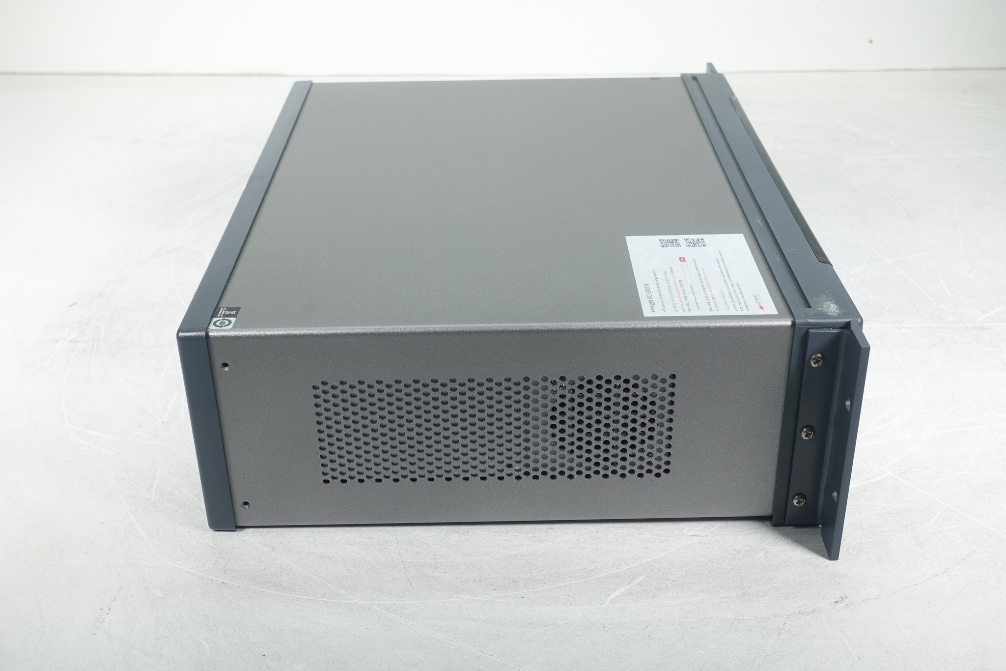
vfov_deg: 31.2
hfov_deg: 45.4
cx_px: 503
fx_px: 1201
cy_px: 336
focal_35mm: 43
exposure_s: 1/125
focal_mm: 15.74
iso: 125
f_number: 4
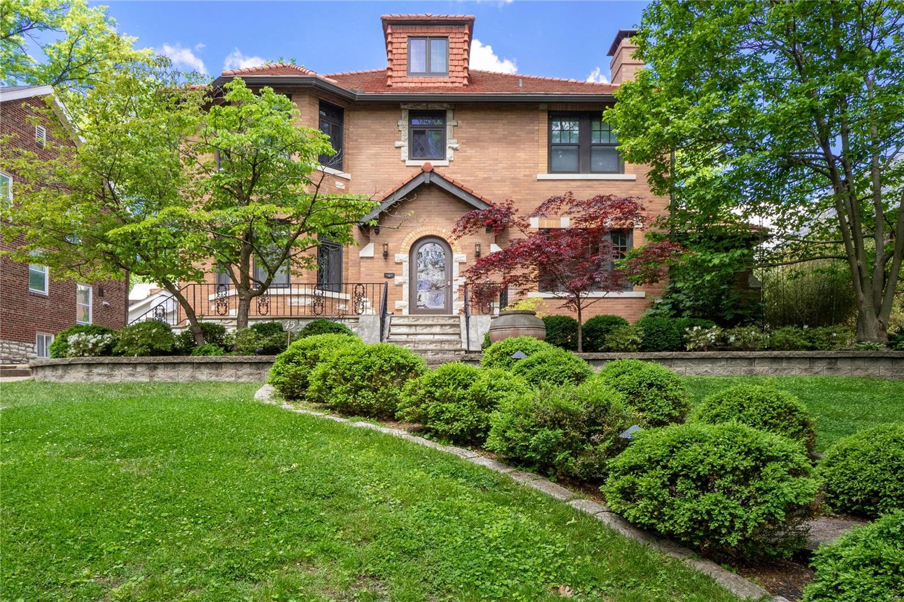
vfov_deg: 49.5
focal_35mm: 26
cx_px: 452
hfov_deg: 69.4
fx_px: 653
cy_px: 301
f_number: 10
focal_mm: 13
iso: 400
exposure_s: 1/100
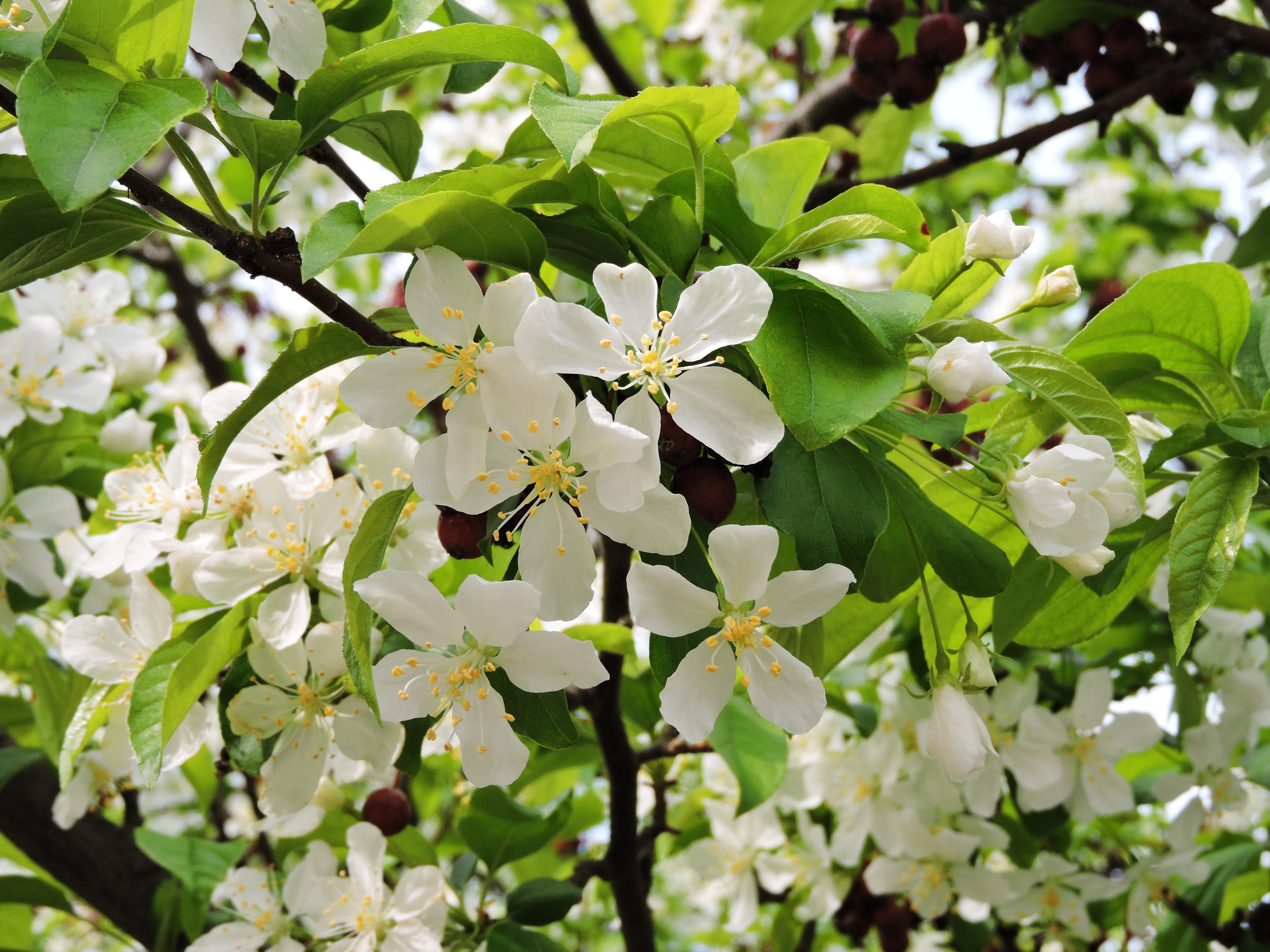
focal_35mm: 80
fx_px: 2935
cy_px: 476
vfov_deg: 18.4
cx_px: 635
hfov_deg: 24.4
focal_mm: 14.3
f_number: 4.5
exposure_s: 1/250
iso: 100
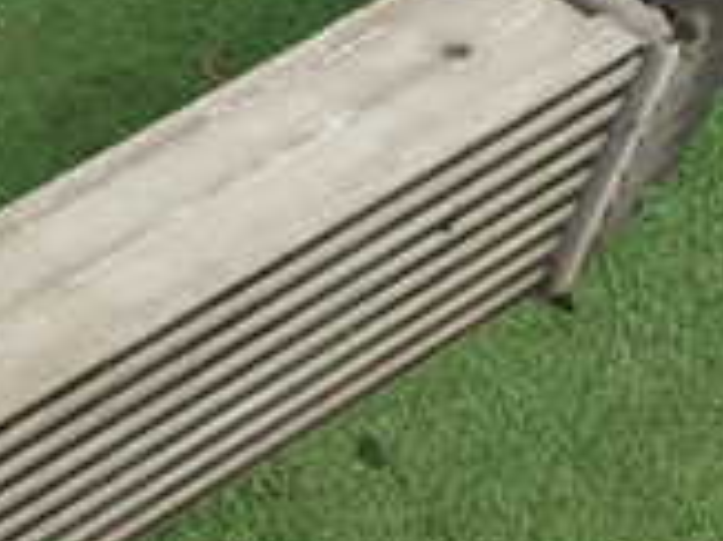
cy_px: 612
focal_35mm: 92
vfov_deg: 15.6
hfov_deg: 18.5
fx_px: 1920
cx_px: -404
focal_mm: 4.5
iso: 100
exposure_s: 1/100
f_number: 2.8
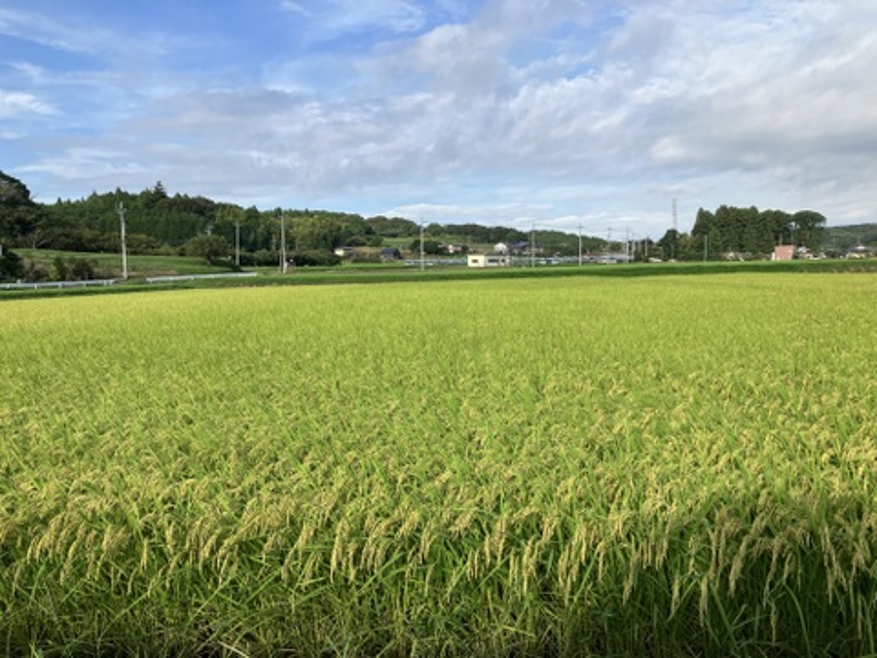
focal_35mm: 28
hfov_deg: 63.4
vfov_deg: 49.7
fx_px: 709
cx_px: 438
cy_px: 329
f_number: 1.8
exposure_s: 1/1499
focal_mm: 3.99
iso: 32
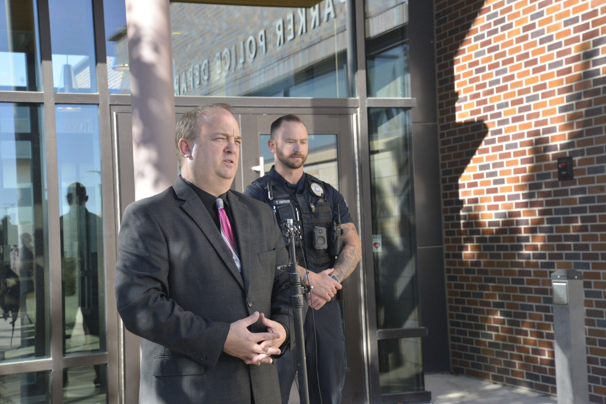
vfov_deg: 20.6
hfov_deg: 30.5
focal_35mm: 66
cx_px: 303
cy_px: 202
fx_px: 1111
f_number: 8
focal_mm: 66
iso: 2000
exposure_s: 1/800
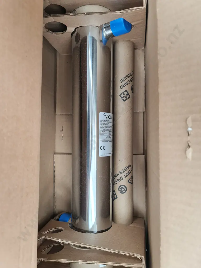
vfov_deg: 69.4
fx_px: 194
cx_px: 100
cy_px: 134
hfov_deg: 54.9
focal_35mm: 25
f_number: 1.8
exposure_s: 1/50
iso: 200
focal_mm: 7
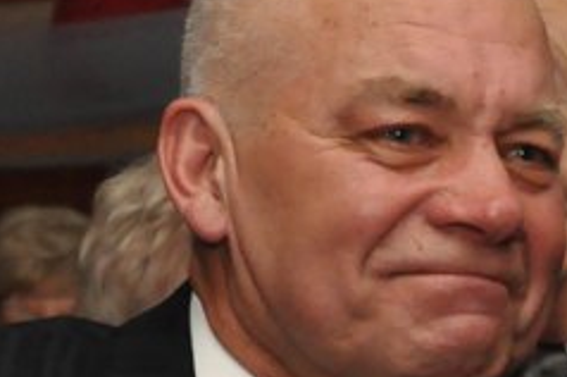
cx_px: 905
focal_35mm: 226
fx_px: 3557
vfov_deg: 6.0
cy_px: 661
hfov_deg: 8.8
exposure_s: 1/250
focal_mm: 35
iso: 2000
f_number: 4.5
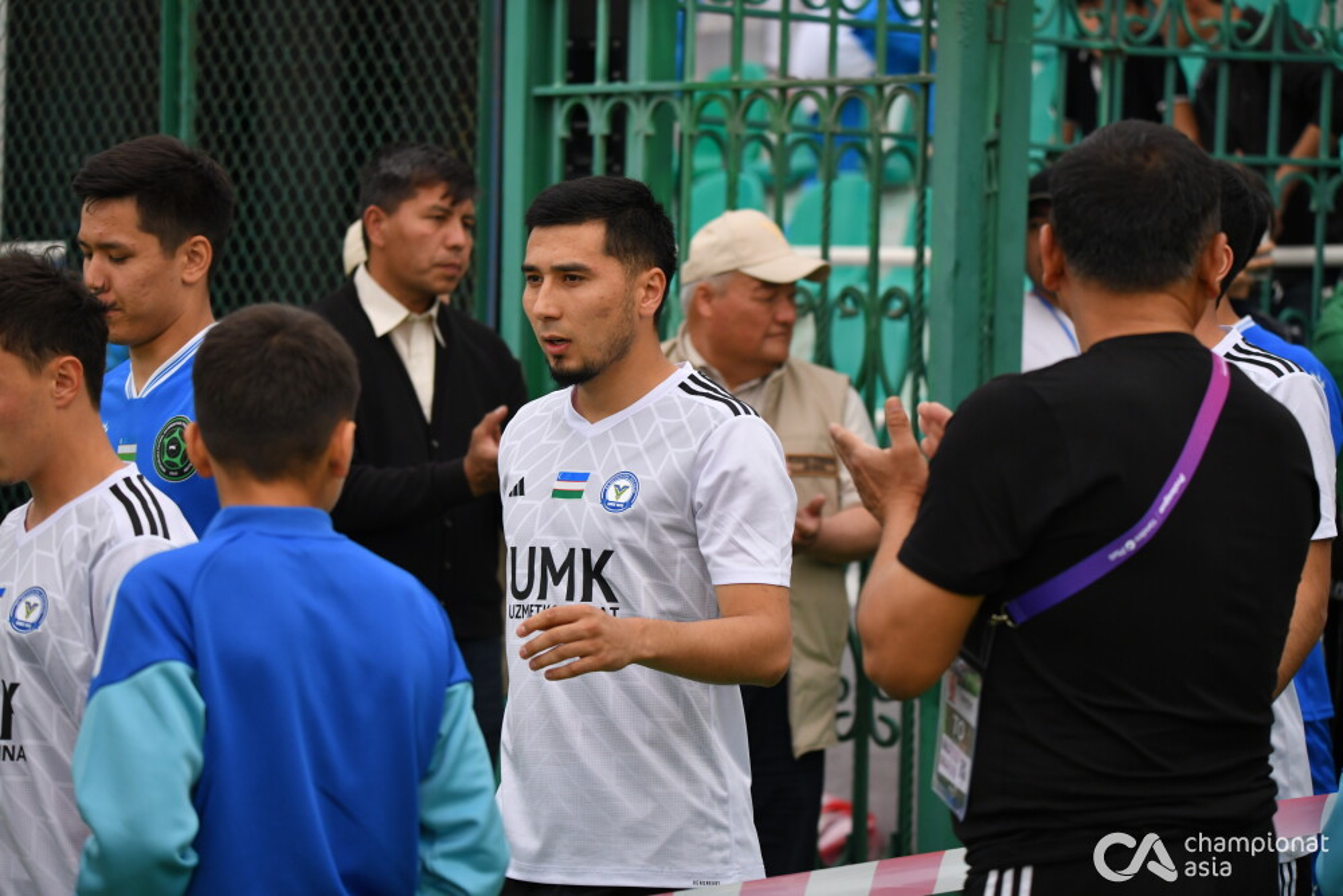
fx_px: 5596
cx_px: 672
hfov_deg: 13.7
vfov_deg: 9.2
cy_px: 448
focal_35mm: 150
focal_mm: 150
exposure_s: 1/640
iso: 1000
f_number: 5
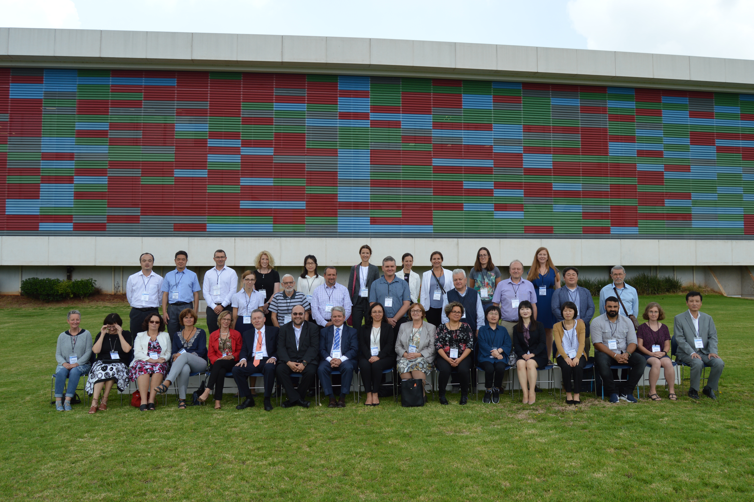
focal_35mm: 28
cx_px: 377
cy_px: 251
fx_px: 596
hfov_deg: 64.6
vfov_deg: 45.6
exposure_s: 1/200
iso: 100
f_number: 7.1
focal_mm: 19
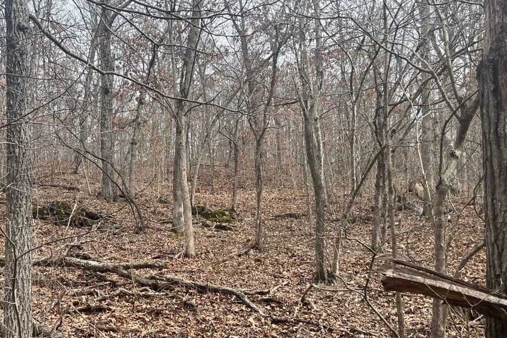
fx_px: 577
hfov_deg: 47.2
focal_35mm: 41
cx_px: 209
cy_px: 255
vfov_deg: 32.0
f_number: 1.5
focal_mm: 5.7
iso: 50
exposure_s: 1/1048
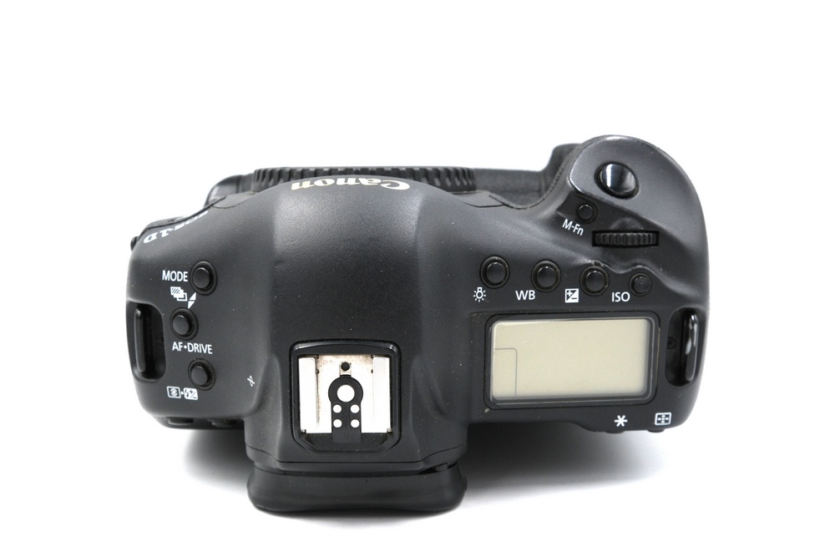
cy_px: 278
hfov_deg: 41.9
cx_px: 418
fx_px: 1090
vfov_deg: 28.7
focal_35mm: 47
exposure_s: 1/125
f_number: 11
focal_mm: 31.5
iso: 800
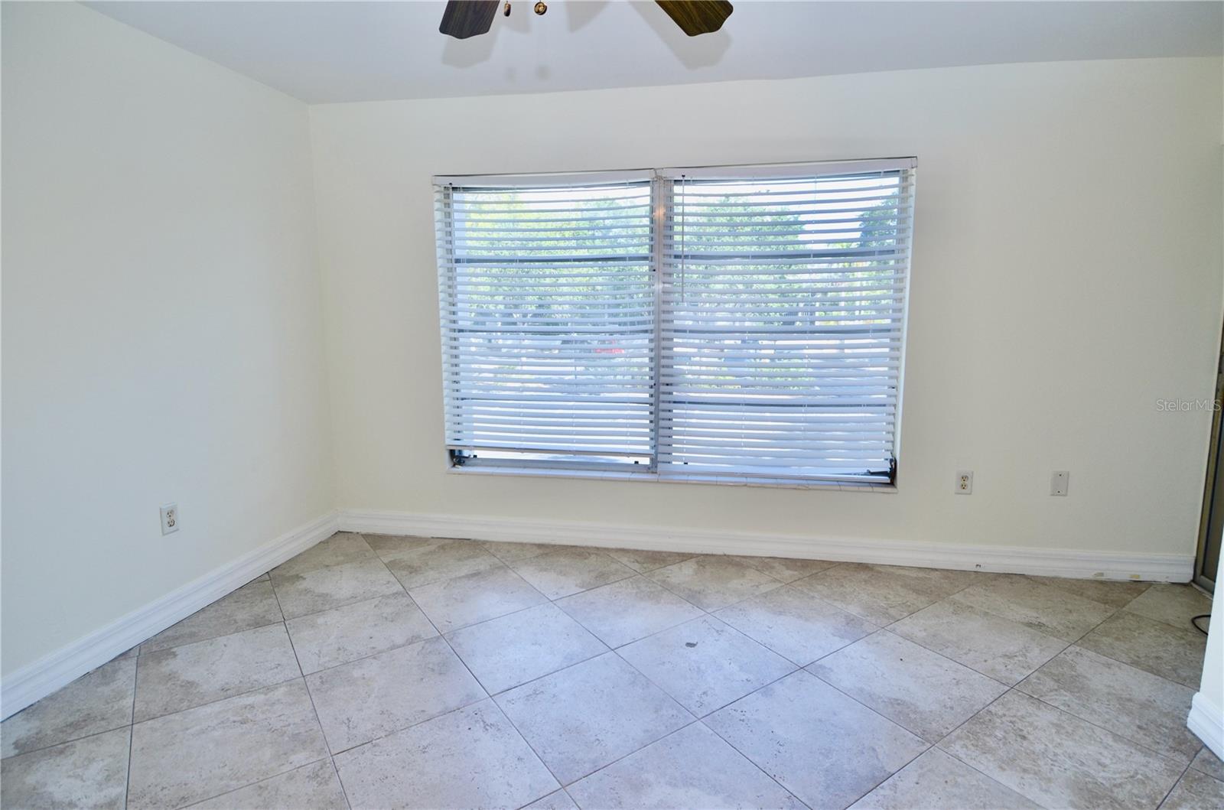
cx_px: 612
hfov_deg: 90.1
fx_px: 611
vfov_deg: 67.1
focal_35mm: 18
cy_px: 405
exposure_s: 1/125
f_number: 5.6
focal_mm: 12
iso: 220
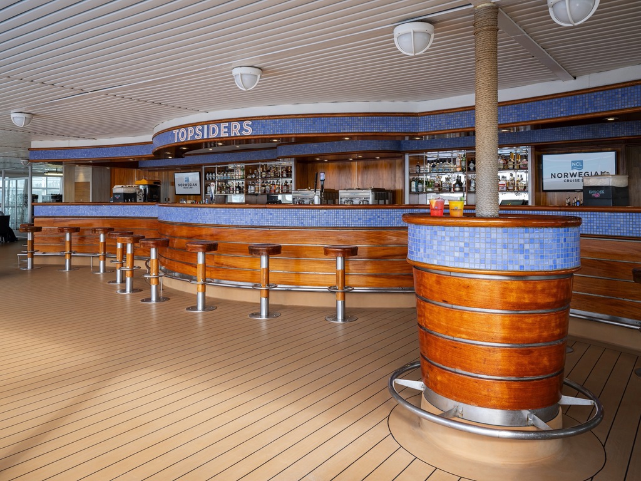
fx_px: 481
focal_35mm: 26
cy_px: 240
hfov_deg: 67.3
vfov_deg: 53.1
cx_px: 320
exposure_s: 1/25
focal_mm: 33.1
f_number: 16
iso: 400
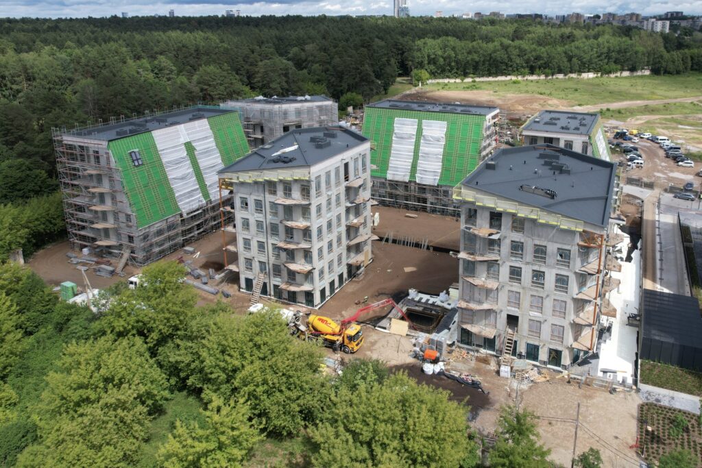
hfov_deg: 78.6
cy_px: 234
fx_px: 429
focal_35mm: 22
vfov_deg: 57.2
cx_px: 351
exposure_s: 1/1500
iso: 100
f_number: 2.8
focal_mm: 8.38
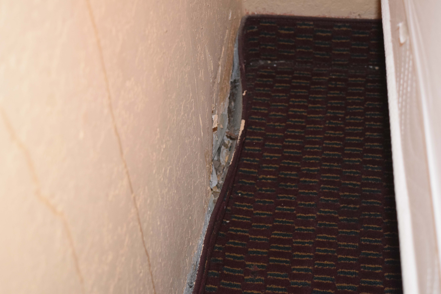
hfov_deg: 29.9
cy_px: 147
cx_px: 220
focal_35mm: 68
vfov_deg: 20.2
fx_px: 827
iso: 2800
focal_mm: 45
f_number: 5
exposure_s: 1/60
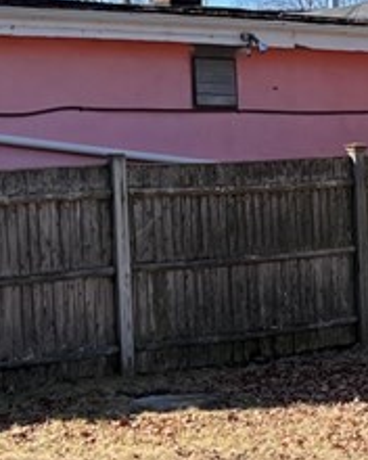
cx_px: 682
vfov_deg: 16.3
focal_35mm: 118
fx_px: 1606
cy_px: 259
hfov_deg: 11.9
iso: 50
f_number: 1.5
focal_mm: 5.7
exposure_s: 1/2353
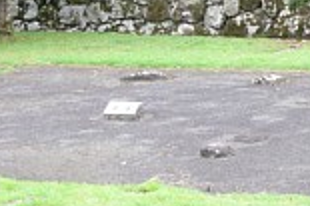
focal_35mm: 94
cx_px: 382
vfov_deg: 14.5
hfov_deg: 20.2
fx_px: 809
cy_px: 68
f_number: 4
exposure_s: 1/50
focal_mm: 7.4
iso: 80
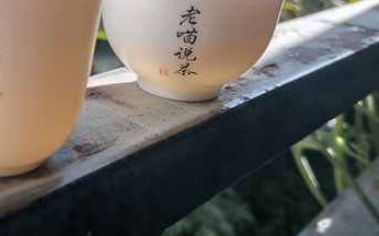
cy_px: 37
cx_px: 72
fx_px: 527
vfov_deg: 24.8
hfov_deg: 38.0
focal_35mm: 51
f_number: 1.8
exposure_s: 1/614
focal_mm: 4.75
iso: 50
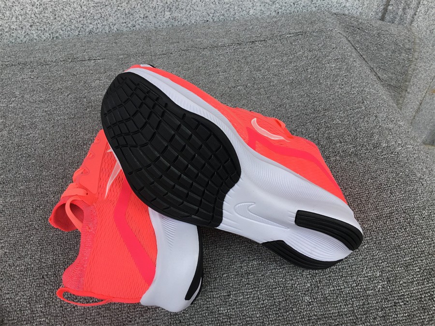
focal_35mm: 31
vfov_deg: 45.4
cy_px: 163
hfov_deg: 58.4
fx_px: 390
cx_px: 218
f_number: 2.4
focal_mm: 3.3
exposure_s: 1/519
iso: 25
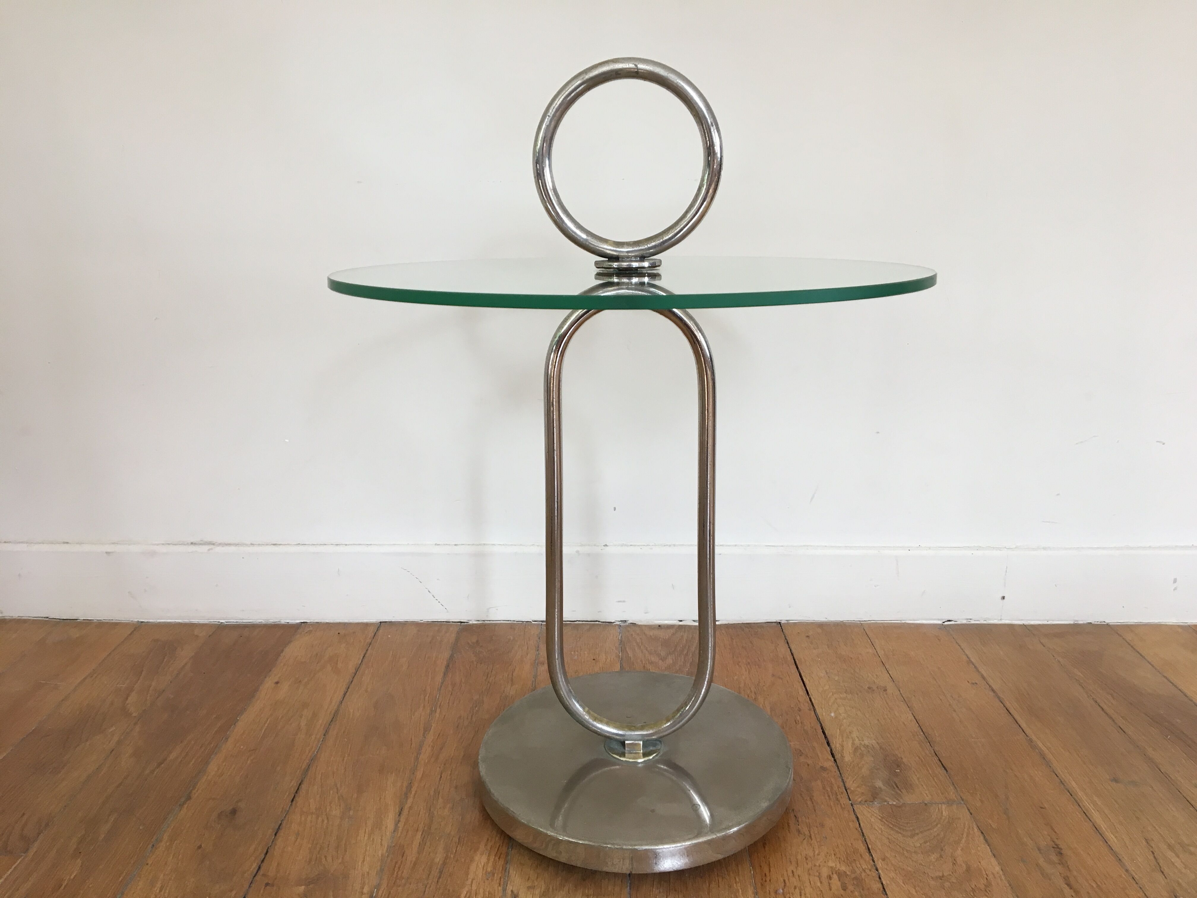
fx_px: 1003
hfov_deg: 61.7
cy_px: 449
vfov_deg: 48.2
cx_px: 598
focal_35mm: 29
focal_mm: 4.15
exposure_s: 1/33
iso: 32
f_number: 2.2
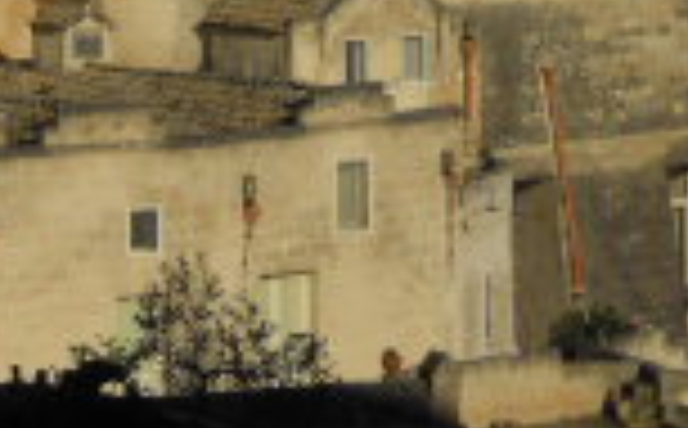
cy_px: -356
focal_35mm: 240
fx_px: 4492
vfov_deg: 5.4
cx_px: -522
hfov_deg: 8.4
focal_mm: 9.6
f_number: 7.4
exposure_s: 1/800
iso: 100
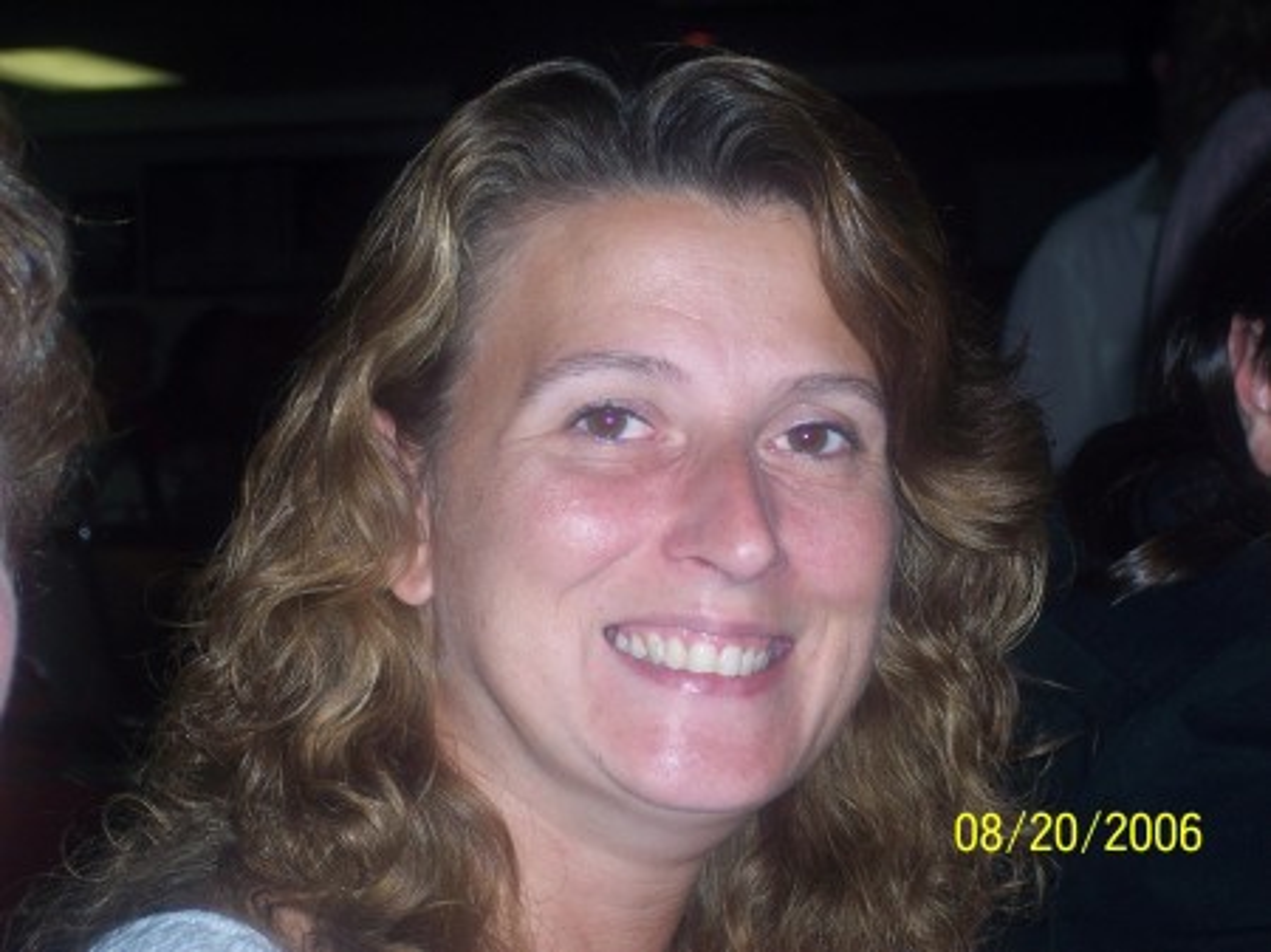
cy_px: 476
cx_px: 636
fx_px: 4294
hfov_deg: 16.8
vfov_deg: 12.7
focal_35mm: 117
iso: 100
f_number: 4.8
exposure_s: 1/125
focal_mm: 24
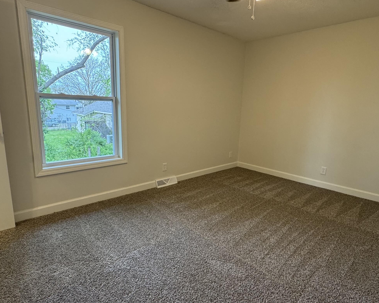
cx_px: 194
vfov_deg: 65.5
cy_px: 154
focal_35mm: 21
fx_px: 236
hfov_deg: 77.6
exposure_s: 1/120
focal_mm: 2.22
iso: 200
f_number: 2.2
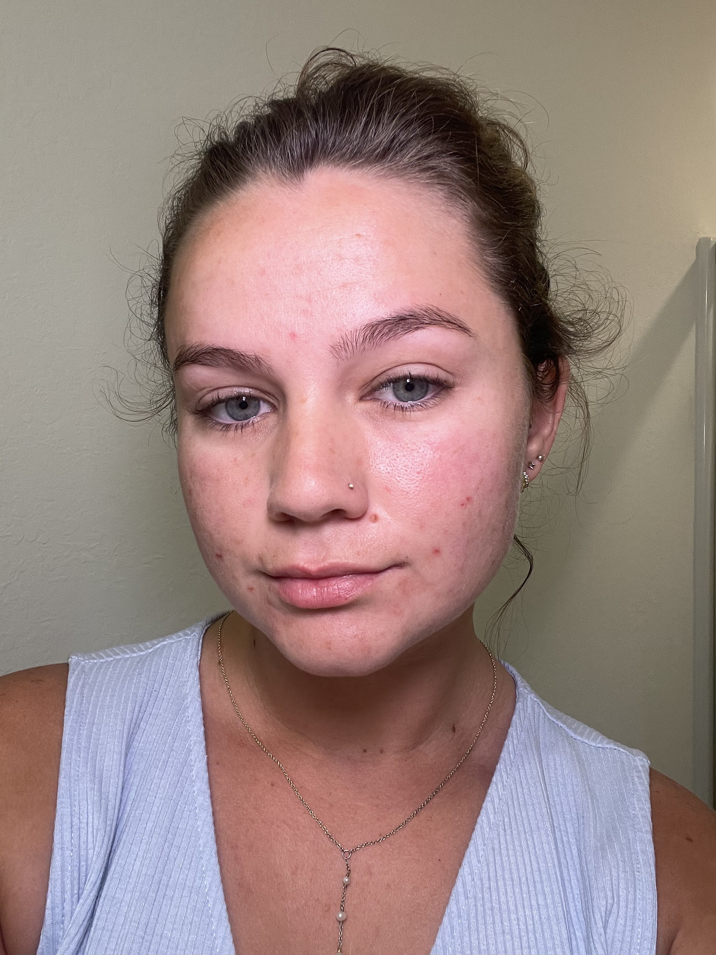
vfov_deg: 60.0
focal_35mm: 30
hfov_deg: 46.8
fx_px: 827
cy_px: 478
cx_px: 358
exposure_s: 1/60
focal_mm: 2.71
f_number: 2.2
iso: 64
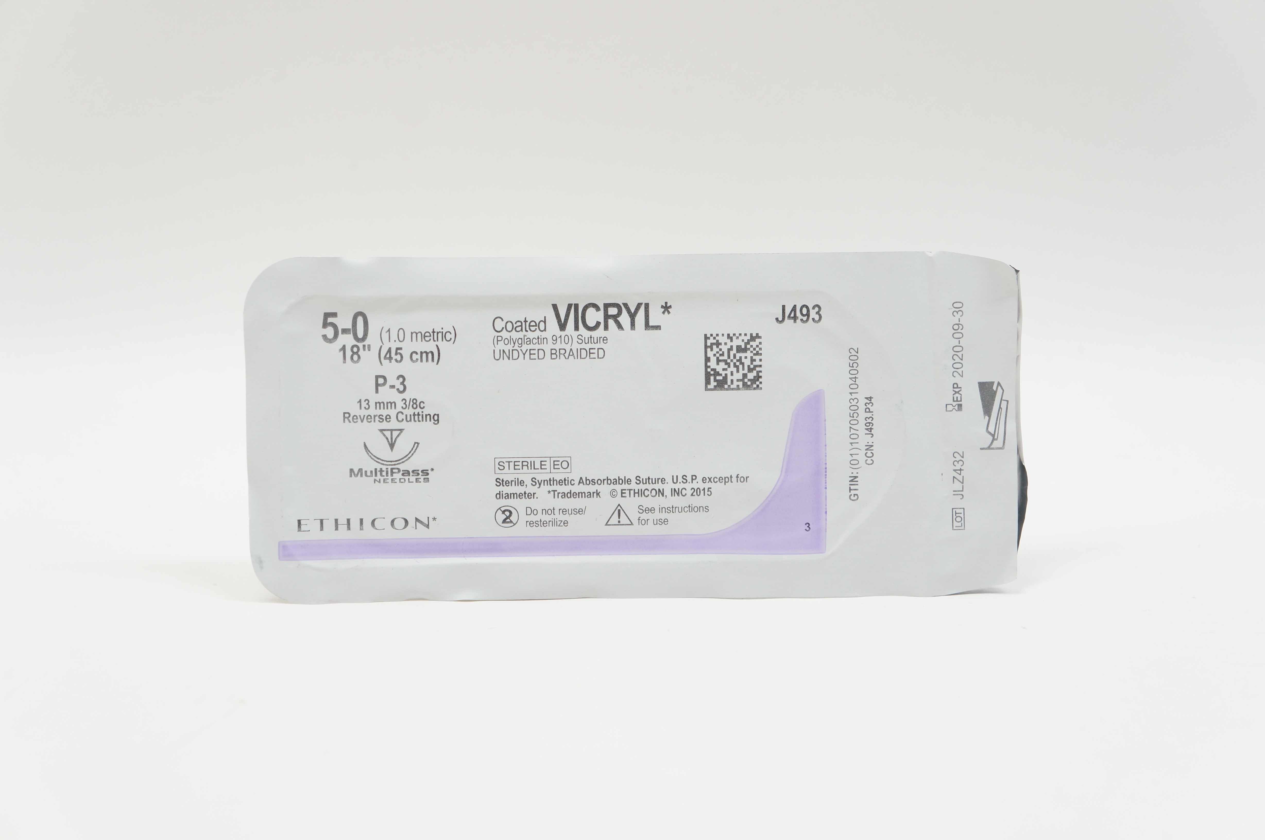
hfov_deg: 35.1
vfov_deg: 23.7
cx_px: 632
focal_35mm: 57
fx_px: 2001
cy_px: 420
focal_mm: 38
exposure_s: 1/50
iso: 400
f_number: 6.3
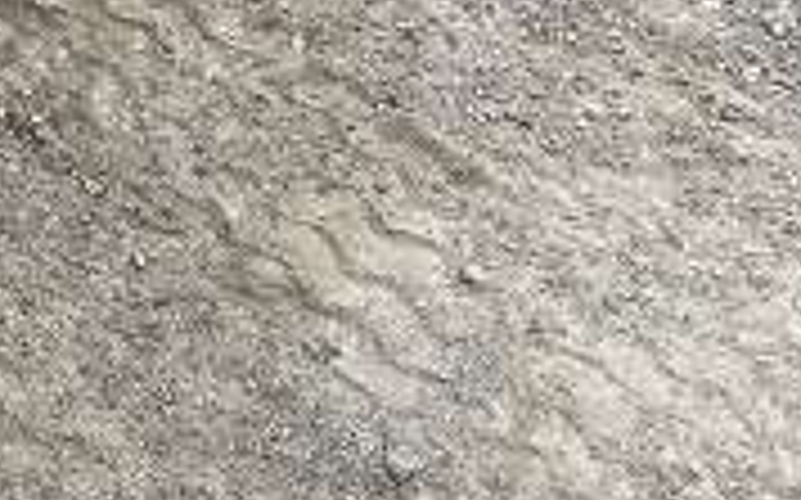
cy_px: -252
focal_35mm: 124
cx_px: -864
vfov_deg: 10.2
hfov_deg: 13.9
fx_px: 2705
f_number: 1.6
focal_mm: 4.2
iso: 32
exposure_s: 1/633
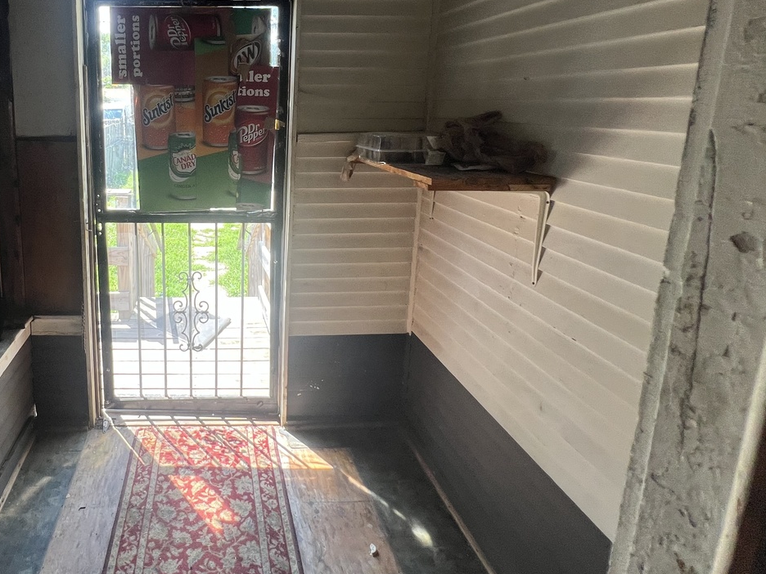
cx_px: 215
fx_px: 443
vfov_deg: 64.0
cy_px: 185
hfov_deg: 77.2
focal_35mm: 20
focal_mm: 1.57
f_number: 1.8
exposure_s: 1/99
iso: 50
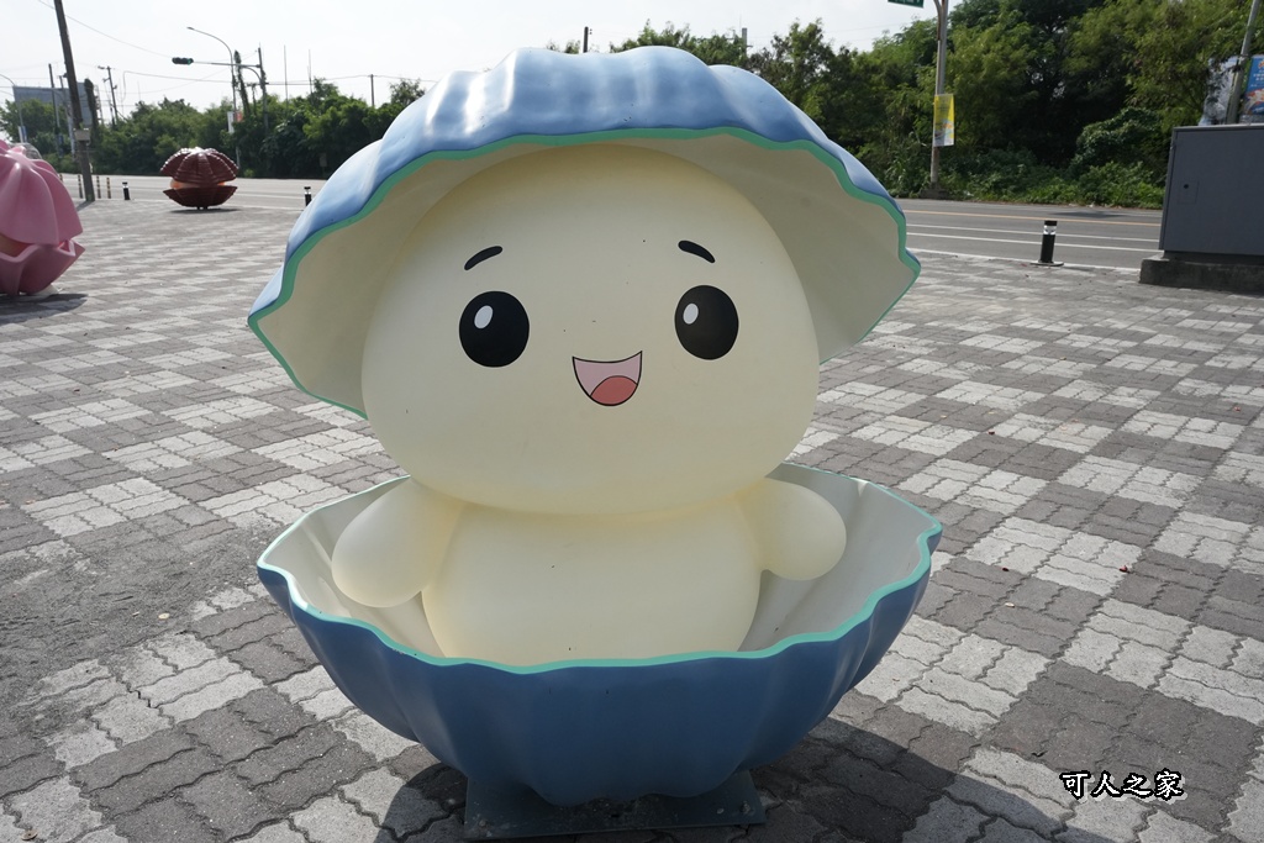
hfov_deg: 65.5
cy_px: 422
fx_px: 983
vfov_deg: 46.4
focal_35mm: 28
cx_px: 632
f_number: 11
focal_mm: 28
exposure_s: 1/4000
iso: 2000
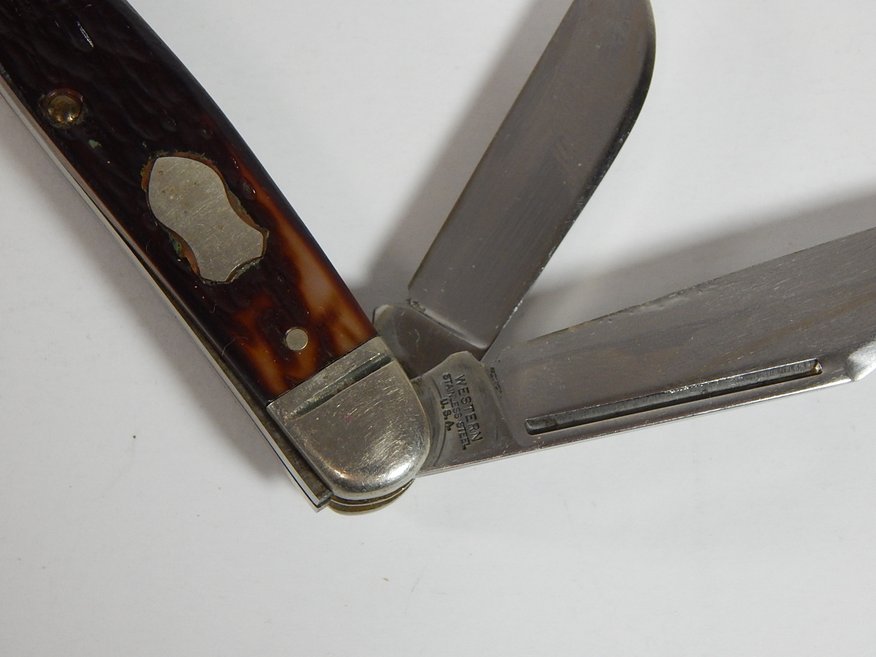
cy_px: 328
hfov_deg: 26.0
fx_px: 1898
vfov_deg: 19.6
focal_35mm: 75
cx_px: 438
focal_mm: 13.5
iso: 400
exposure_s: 1/100
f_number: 4.2
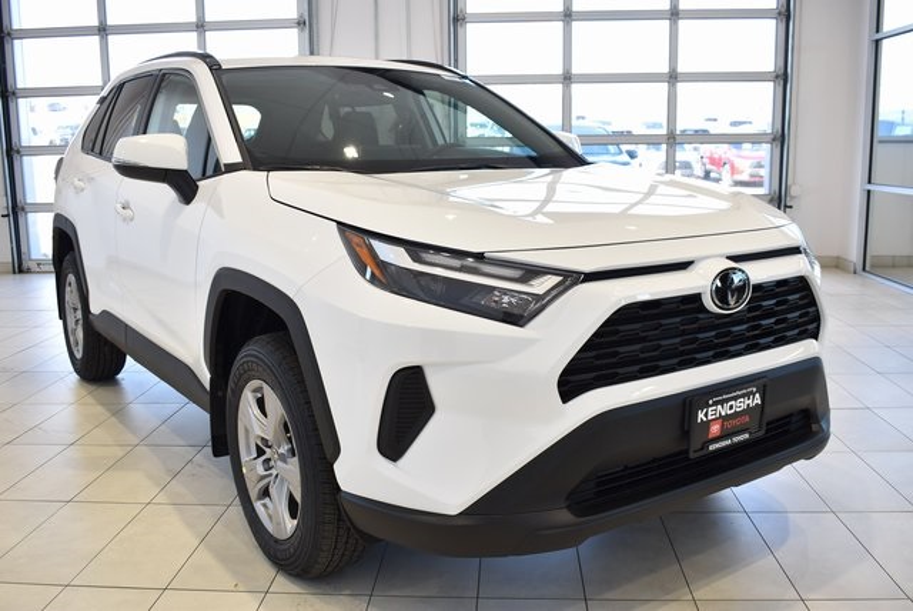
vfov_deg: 40.0
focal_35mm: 33
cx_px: 456
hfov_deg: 57.2
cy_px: 306
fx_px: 838
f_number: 5
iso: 400
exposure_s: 1/100
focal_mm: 22
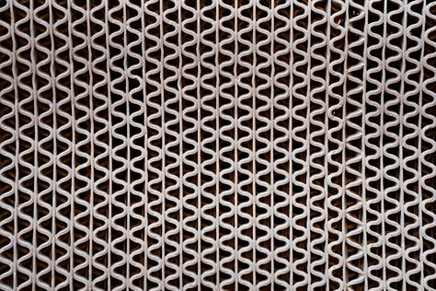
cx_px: 218
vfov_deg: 14.7
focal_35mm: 93
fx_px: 1126
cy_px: 146
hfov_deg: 21.9
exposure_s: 1/125
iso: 640
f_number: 5.6
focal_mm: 62
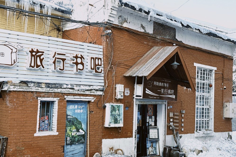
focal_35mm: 51
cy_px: 87
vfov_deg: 26.5
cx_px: 118
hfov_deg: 38.9
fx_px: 334
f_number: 1.78
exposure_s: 1/530
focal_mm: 6.76
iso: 100
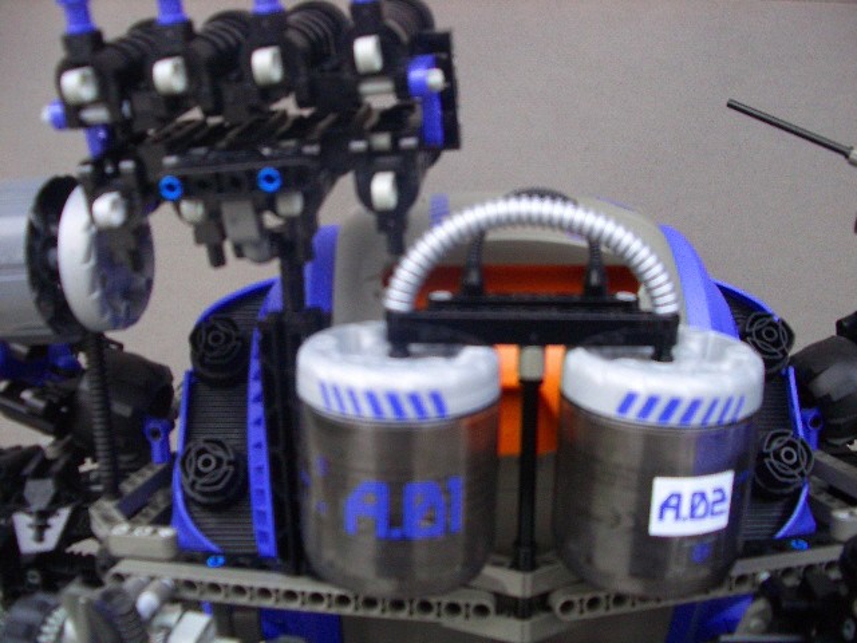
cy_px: 322
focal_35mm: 35
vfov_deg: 40.7
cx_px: 428
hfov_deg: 52.6
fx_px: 867
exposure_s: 1/80
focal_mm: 5.8
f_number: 2.6
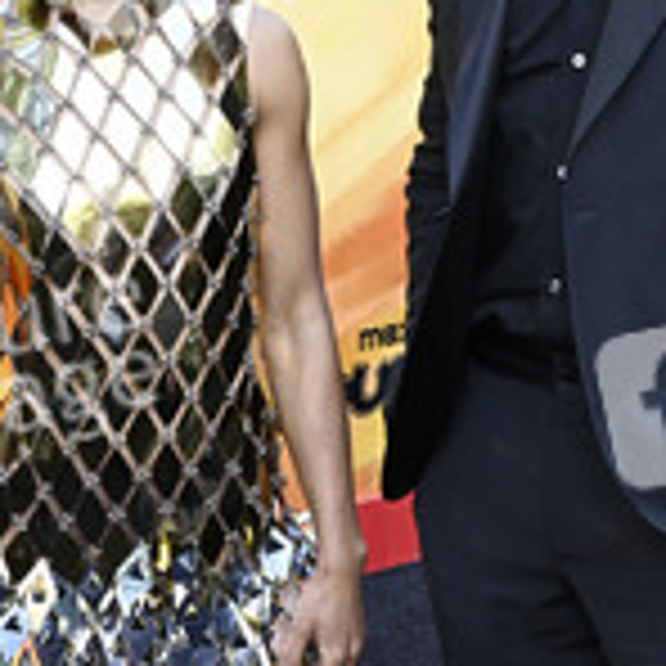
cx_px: 418
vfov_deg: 22.0
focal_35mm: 78
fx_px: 1698
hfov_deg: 22.1
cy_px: 158
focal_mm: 34
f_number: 5.6
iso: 1000
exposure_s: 1/200
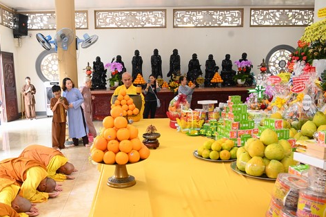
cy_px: 126
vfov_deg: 39.8
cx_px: 132
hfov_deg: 56.9
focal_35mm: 33
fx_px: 298
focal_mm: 24
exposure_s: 1/160
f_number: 4.5
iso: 3200
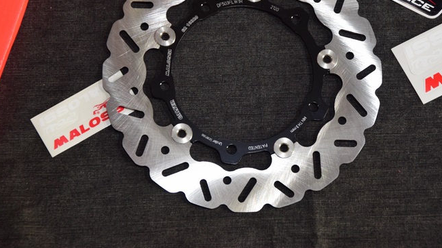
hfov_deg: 19.1
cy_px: 72
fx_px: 1312
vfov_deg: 10.8
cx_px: 231
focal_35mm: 112
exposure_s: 1/40
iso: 1600
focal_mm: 58
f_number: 4
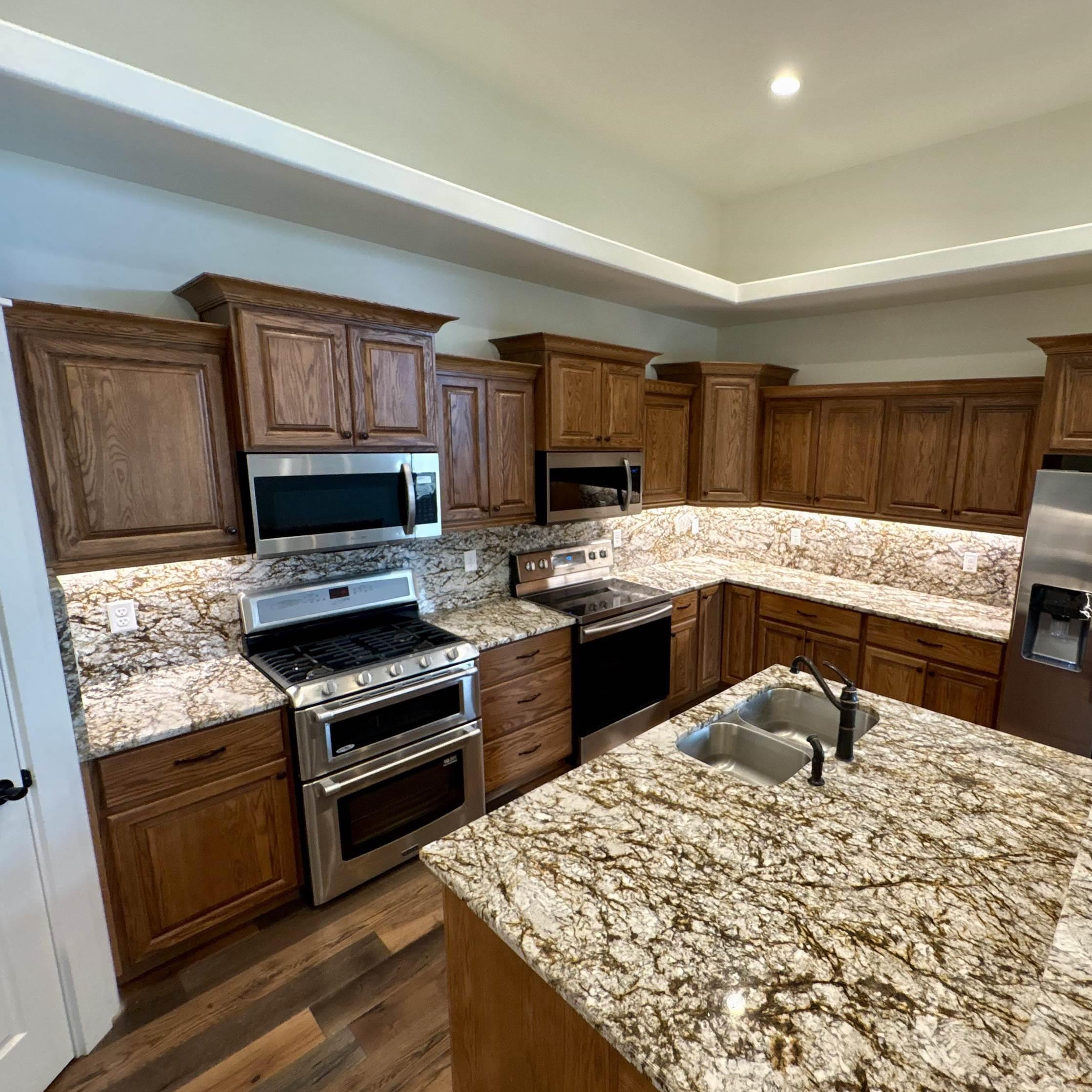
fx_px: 607
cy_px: 547
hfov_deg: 82.6
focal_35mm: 17
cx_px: 672
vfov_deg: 84.0
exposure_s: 1/60
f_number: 2.2
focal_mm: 2.22
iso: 400
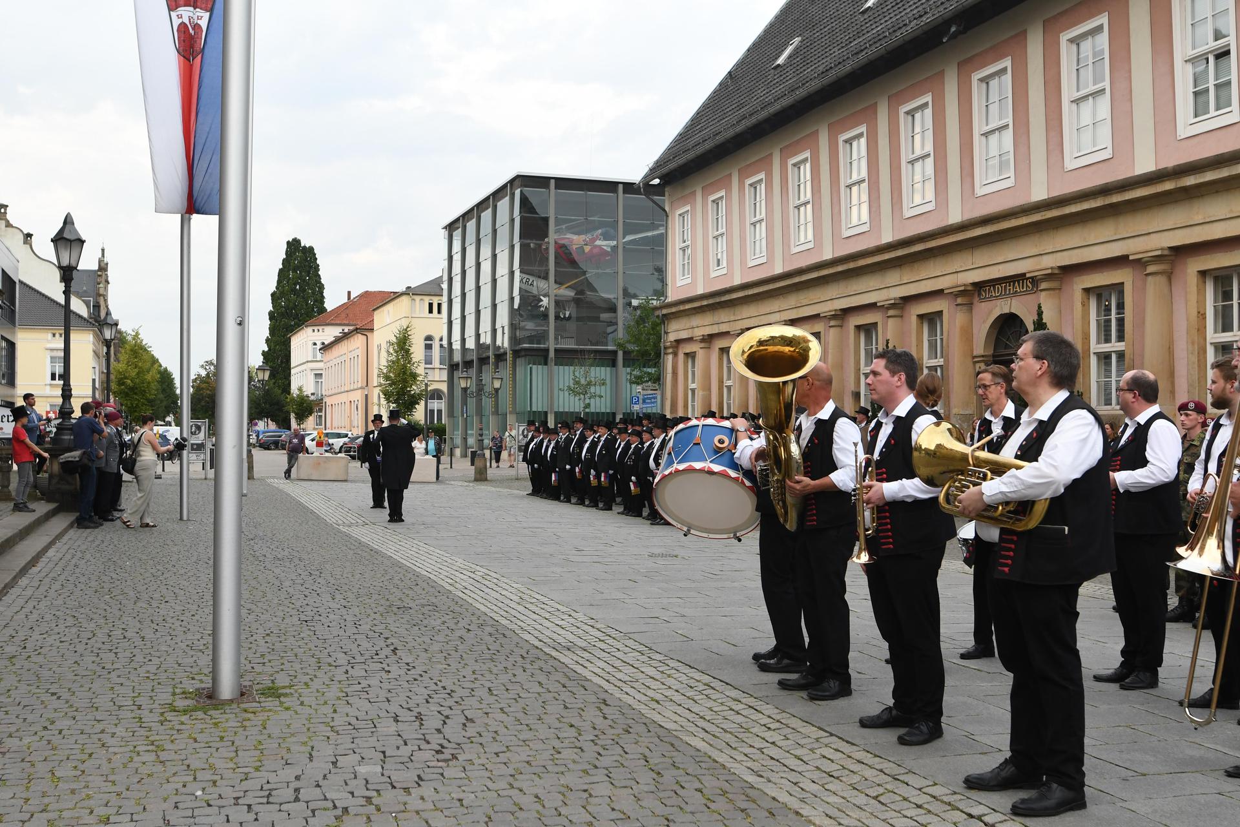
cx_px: 620
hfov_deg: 53.1
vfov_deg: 36.9
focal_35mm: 36
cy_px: 414
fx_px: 1240
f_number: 5
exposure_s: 1/250
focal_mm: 24
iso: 640
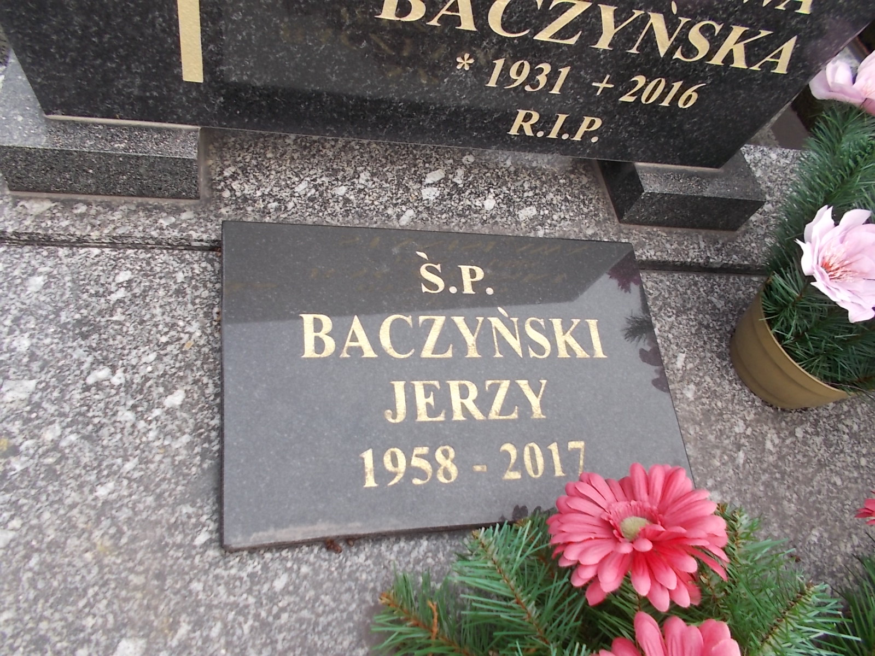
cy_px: 328
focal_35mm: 26
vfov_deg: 53.1
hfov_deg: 67.3
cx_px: 438
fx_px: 657
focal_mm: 4.6
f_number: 3.2
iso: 80
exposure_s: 1/320
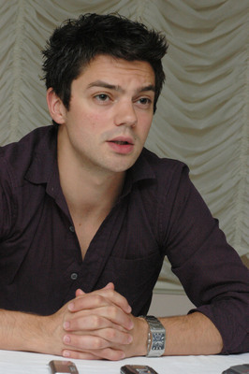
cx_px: 124
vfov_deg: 15.9
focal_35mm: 129
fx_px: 1341
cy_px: 187
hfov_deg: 10.6
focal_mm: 86
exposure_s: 1/2000
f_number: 9
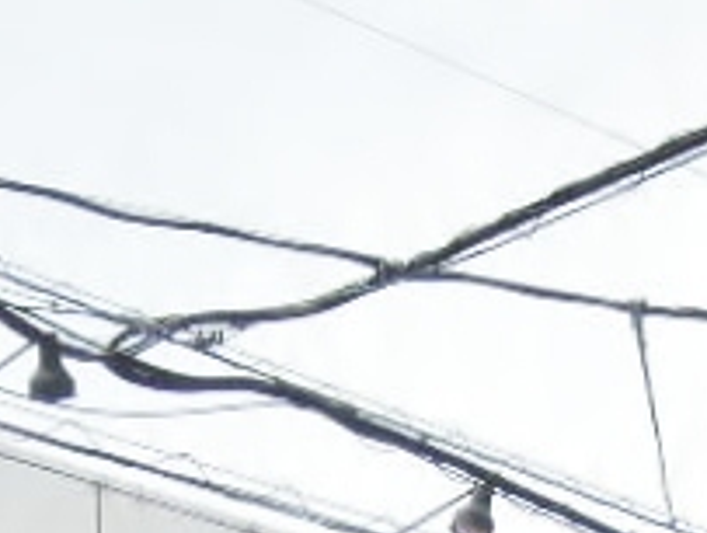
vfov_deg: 8.6
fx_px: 3192
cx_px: 219
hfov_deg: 12.6
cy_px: 1334
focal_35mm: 156
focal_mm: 5.5
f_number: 3
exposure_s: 1/1250
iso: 160
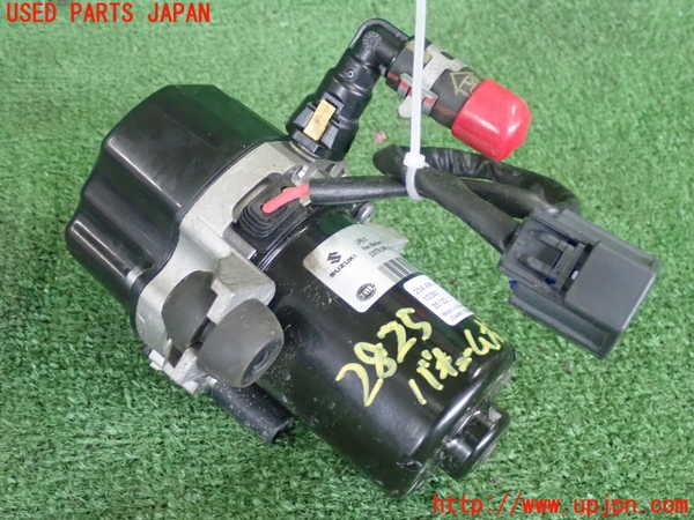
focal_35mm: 53
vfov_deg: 27.5
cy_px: 260
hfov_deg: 36.2
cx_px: 347
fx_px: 1063
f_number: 3.4
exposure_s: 1/50
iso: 1250
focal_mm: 9.61
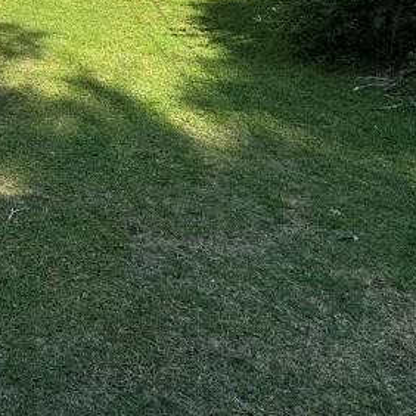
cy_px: -18
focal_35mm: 45
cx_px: -100
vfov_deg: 33.7
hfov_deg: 30.8
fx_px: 612
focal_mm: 2.22
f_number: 2.2
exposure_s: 1/899
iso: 40
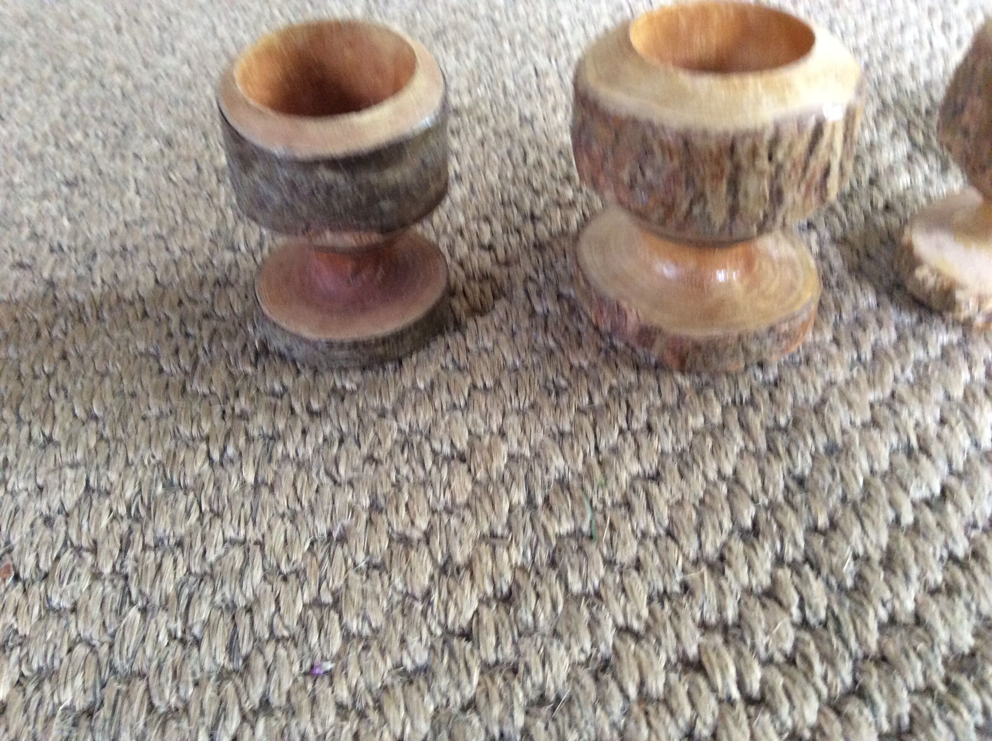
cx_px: 496
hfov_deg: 56.9
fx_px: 916
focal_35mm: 32
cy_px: 370
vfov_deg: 44.1
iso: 200
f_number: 2.4
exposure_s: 1/25
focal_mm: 3.3
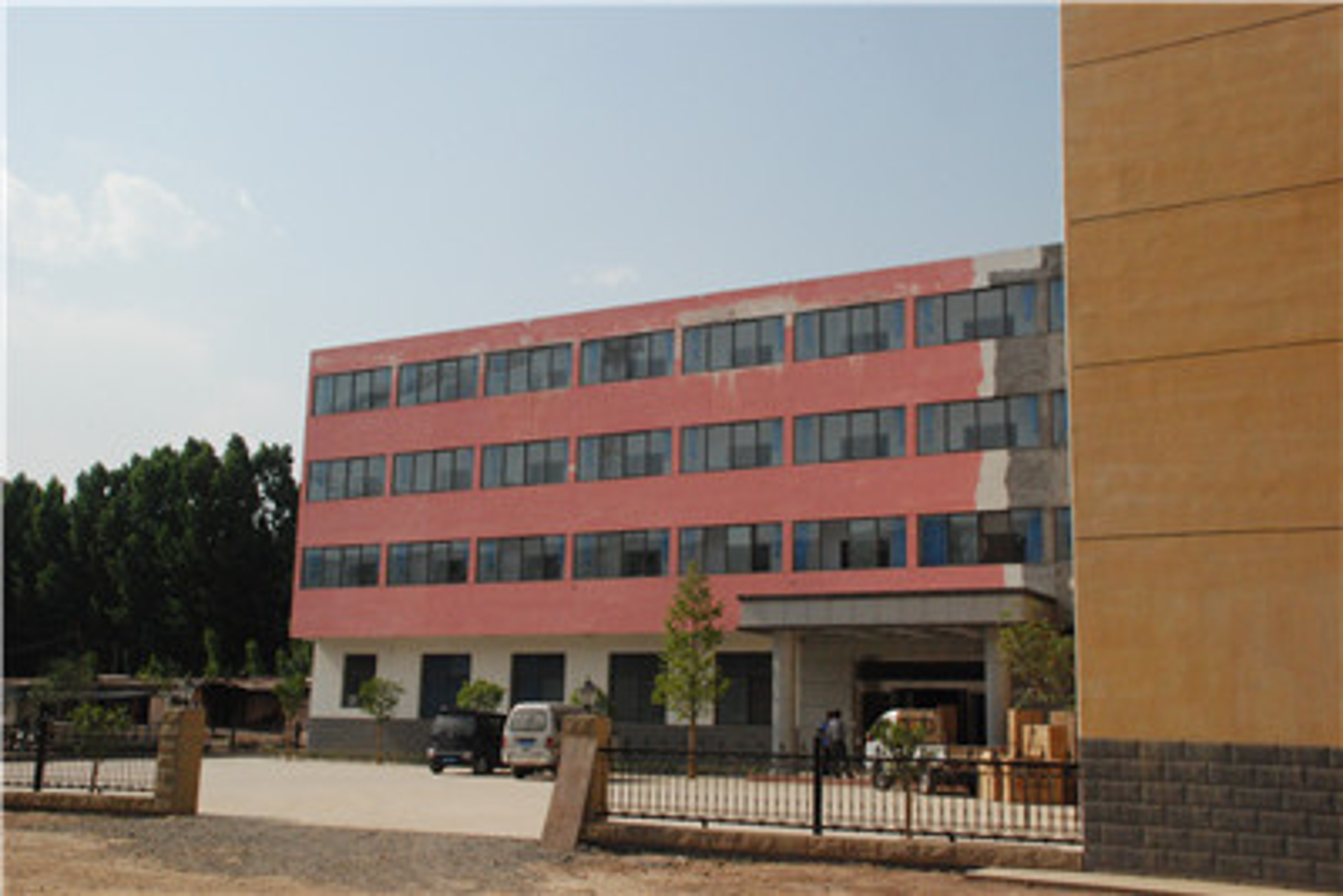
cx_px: 672
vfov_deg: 36.9
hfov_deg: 53.1
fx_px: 1343
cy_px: 448
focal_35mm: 36
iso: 1600
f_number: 14
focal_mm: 24
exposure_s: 1/800
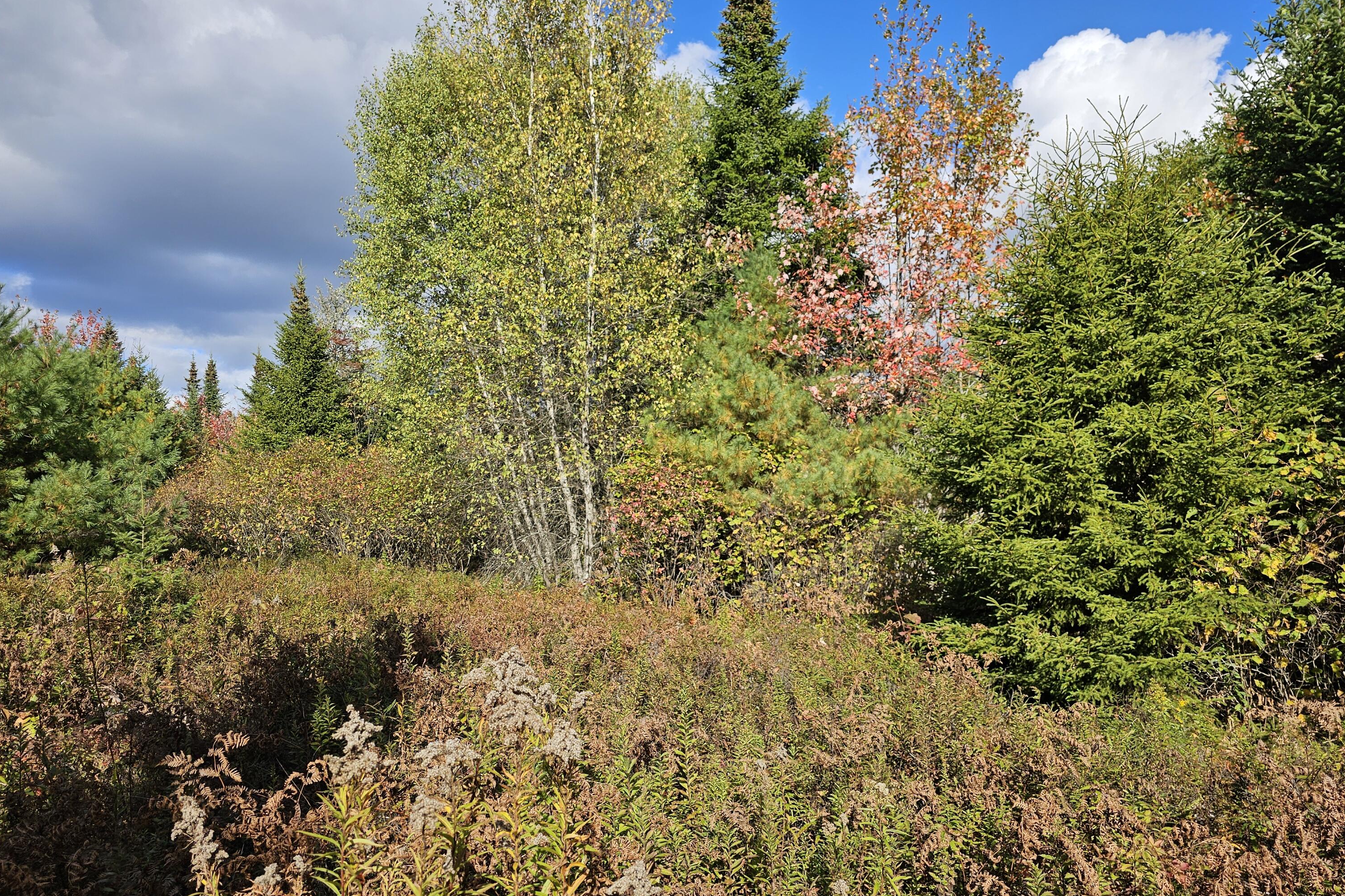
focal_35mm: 24
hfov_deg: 73.7
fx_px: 897
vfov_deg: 53.1
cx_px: 672
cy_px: 453
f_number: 1.7
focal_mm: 6.3
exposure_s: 1/711
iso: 10
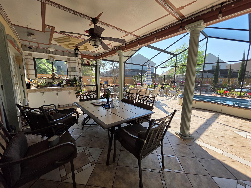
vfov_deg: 89.9
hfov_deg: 106.2
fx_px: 94
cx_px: 126
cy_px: 94
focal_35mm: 13
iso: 40
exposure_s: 1/677
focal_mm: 2.2
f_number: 1.9
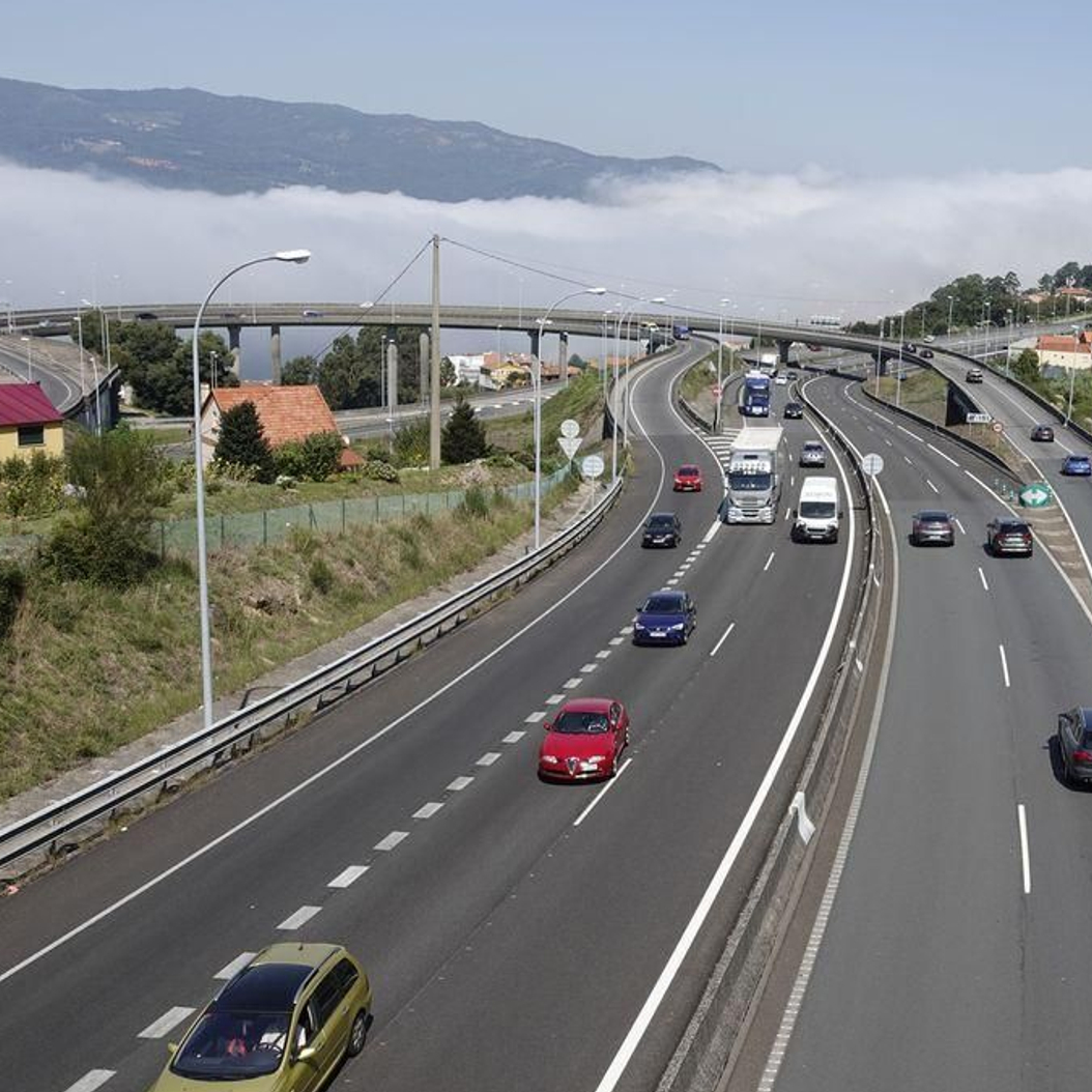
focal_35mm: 40
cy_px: 543
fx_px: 1428
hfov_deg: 41.0
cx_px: 777
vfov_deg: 41.9
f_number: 4
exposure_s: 1/800
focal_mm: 11.26
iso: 100
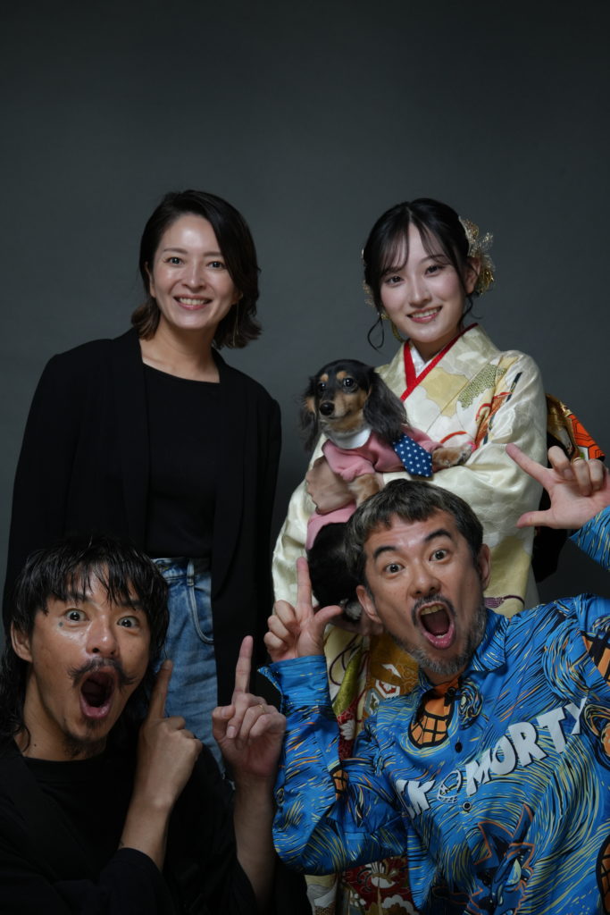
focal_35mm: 67
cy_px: 458
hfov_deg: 20.3
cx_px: 305
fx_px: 1702
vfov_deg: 30.1
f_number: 11
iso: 1250
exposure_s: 1/125
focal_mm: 67
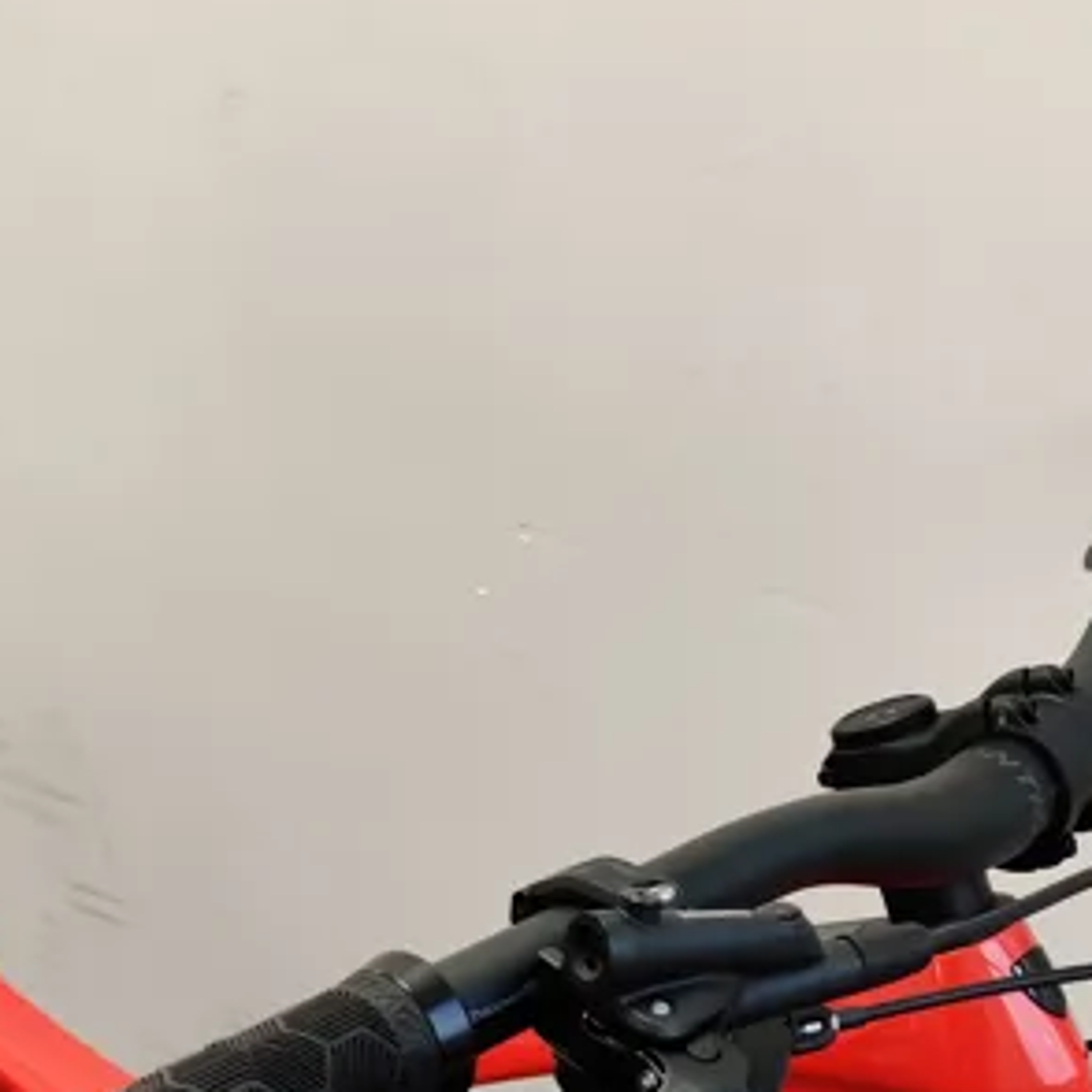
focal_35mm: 65
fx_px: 2320
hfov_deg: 26.2
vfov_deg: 26.0
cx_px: 806
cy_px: 865
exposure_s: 1/50
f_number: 1.65
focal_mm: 4.75
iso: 500
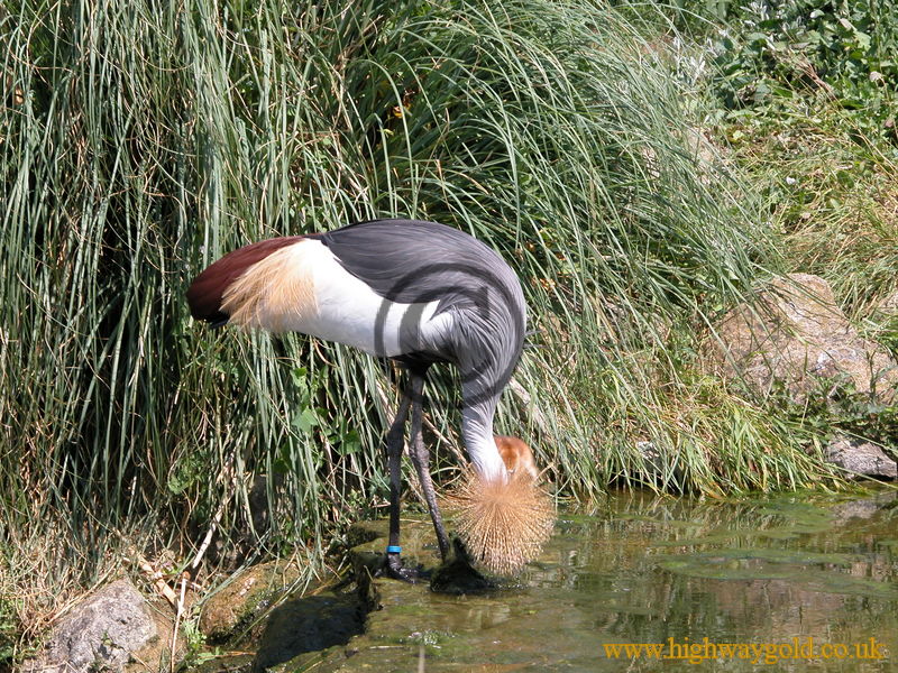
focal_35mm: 148
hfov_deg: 13.3
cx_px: 449
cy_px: 336
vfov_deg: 10.0
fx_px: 3839
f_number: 5.5
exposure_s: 1/292
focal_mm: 37.7
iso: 100
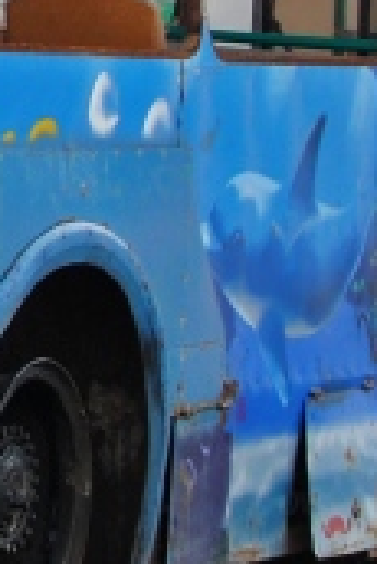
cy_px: -238
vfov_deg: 6.9
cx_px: -502
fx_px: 4593
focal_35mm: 293
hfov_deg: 4.6
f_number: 7.1
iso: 100
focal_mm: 28
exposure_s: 1/200
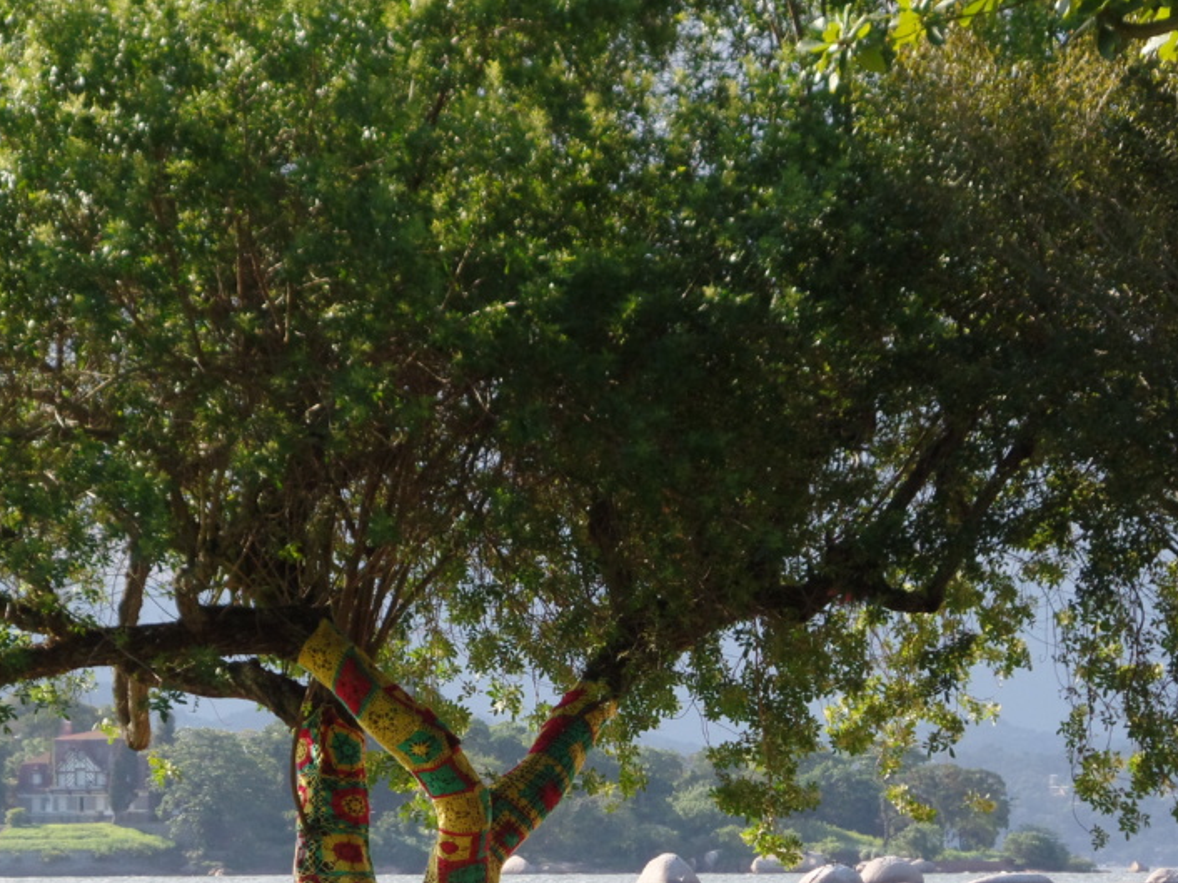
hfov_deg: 7.9
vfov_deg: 5.9
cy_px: 628
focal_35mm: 251
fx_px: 8539
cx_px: 522
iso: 200
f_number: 4.5
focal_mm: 30.8
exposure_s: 1/500
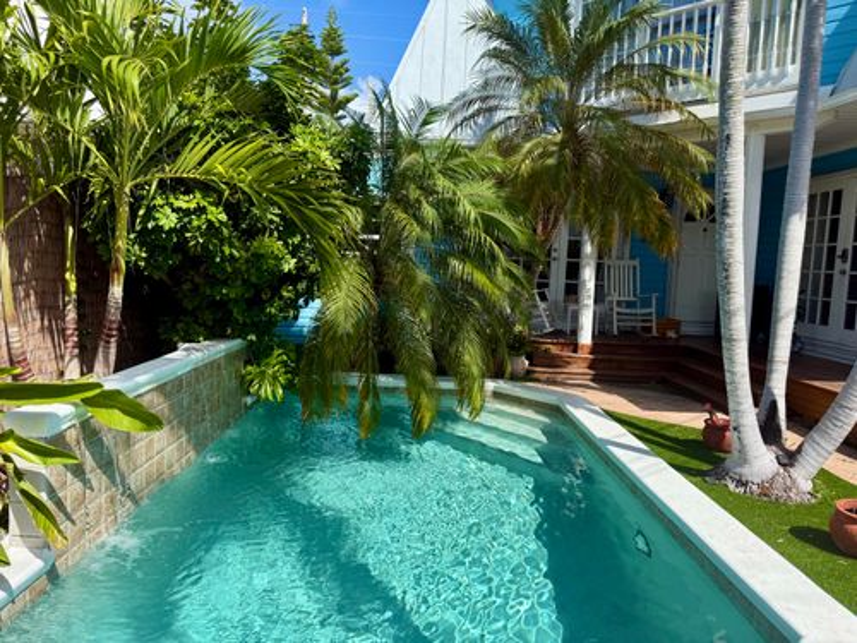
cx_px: 428
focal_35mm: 24
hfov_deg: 71.6
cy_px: 322
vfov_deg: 56.8
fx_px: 594
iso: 100
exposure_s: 1/4405
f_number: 1.78
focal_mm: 6.76
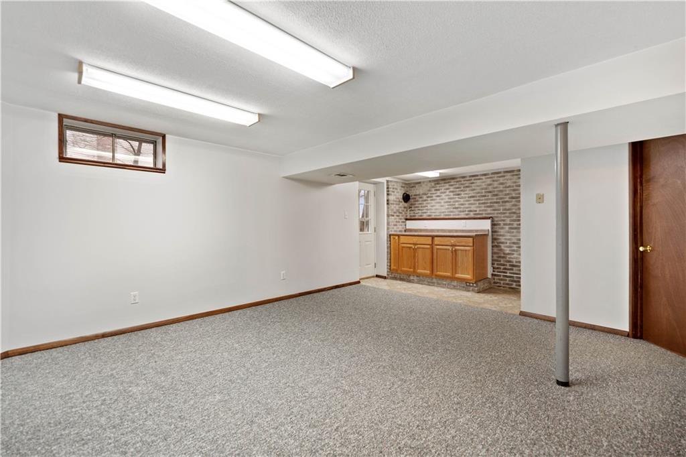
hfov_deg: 100.4
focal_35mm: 15
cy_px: 228
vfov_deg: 77.3
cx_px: 343
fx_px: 286
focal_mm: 15
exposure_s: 1/30
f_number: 2.8
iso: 125
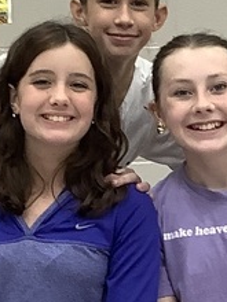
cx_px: 199
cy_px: 222
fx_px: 1259
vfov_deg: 13.7
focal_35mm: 144
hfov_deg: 10.3
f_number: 2.4
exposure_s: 1/60
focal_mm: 3.3
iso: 100
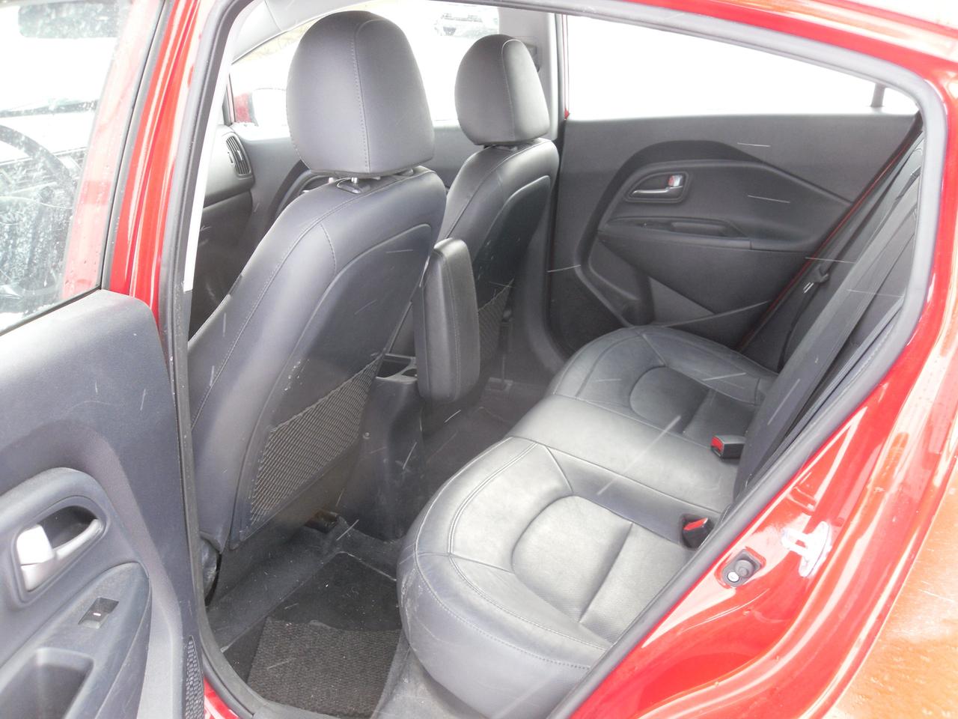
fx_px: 969
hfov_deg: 52.6
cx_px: 479
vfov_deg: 40.7
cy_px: 360
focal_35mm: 35
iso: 100
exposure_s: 1/49
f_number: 3.5
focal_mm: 6.3
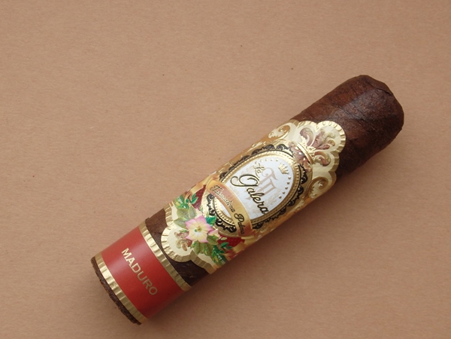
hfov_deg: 27.0
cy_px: 186
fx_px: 938
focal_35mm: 72
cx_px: 257
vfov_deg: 20.4
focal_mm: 9.8
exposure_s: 1/125
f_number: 4.1
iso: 125
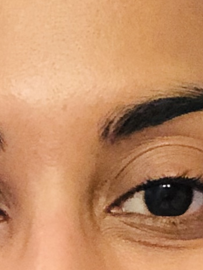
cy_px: 429
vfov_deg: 11.4
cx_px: 14
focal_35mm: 165
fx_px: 1288
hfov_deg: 9.0
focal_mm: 2.87
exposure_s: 1/60
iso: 320
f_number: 2.2
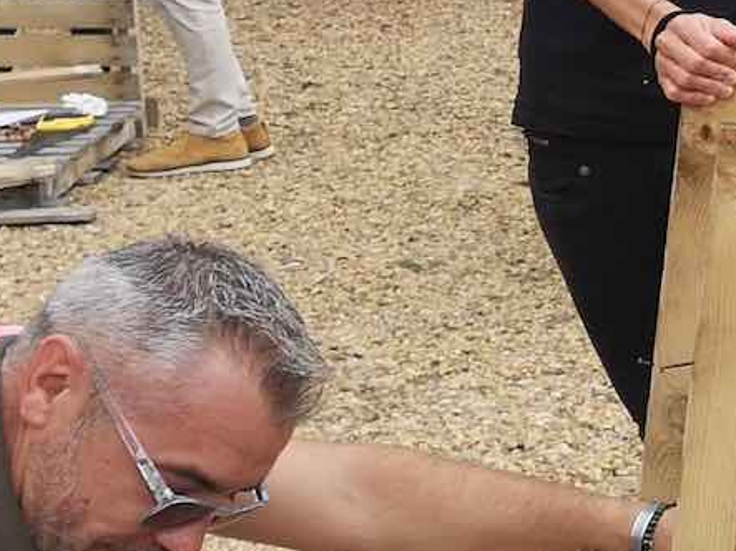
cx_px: 1239
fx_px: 2593
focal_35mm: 122
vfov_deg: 12.1
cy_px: 174
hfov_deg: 14.6
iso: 50
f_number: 1.8
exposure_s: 1/610
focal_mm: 3.95
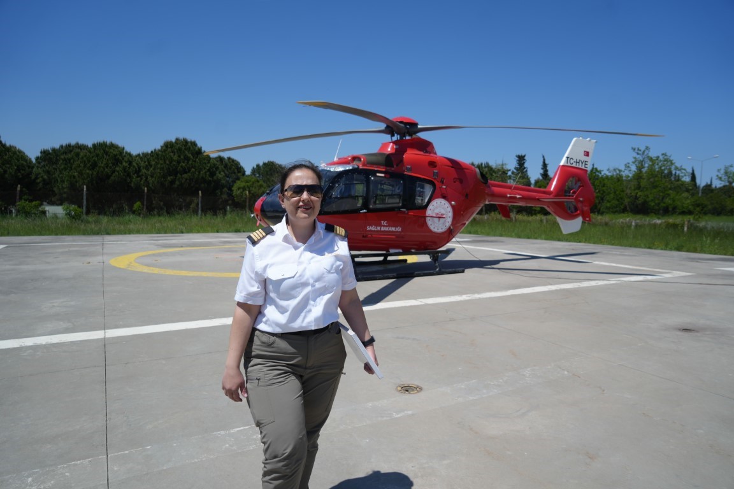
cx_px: 367
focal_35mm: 24
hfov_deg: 73.7
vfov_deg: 53.1
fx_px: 489
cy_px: 244
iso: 100
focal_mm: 24
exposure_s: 1/2000
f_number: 4.5
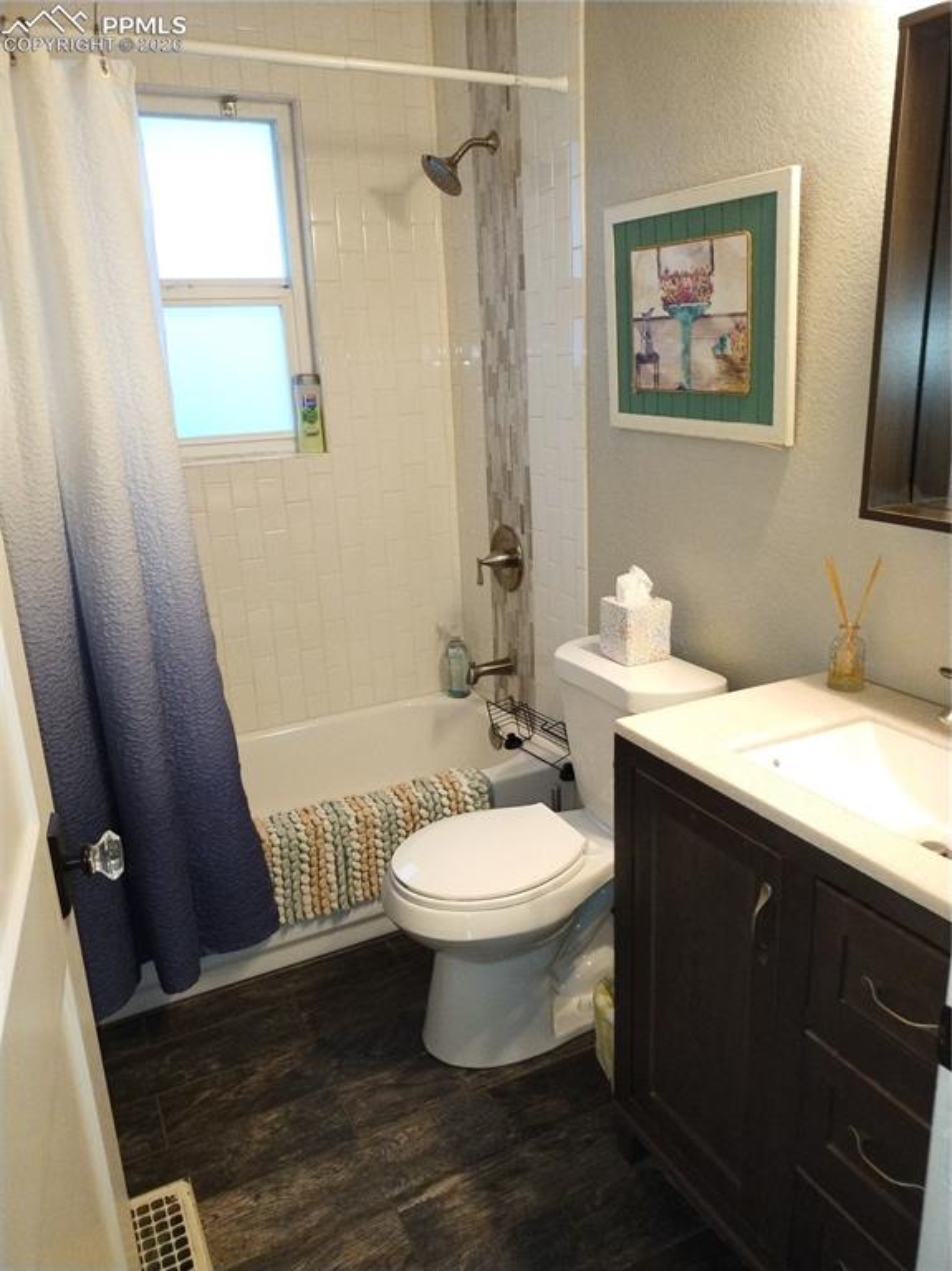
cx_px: 476
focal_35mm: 25
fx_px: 918
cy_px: 636
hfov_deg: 54.8
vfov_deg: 69.4
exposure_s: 1/50
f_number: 1.7
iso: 259
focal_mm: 4.71
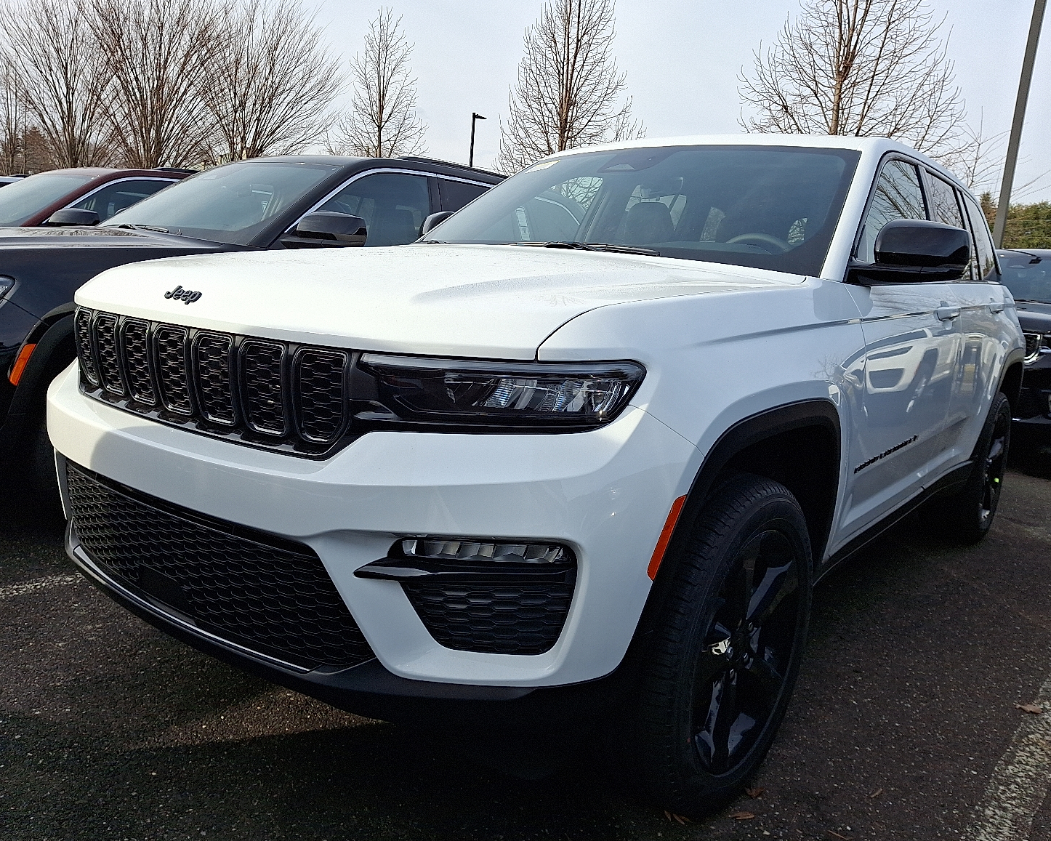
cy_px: 428
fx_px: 840
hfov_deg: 64.1
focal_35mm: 27
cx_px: 534
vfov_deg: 53.2
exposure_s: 1/909
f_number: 1.8
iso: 25
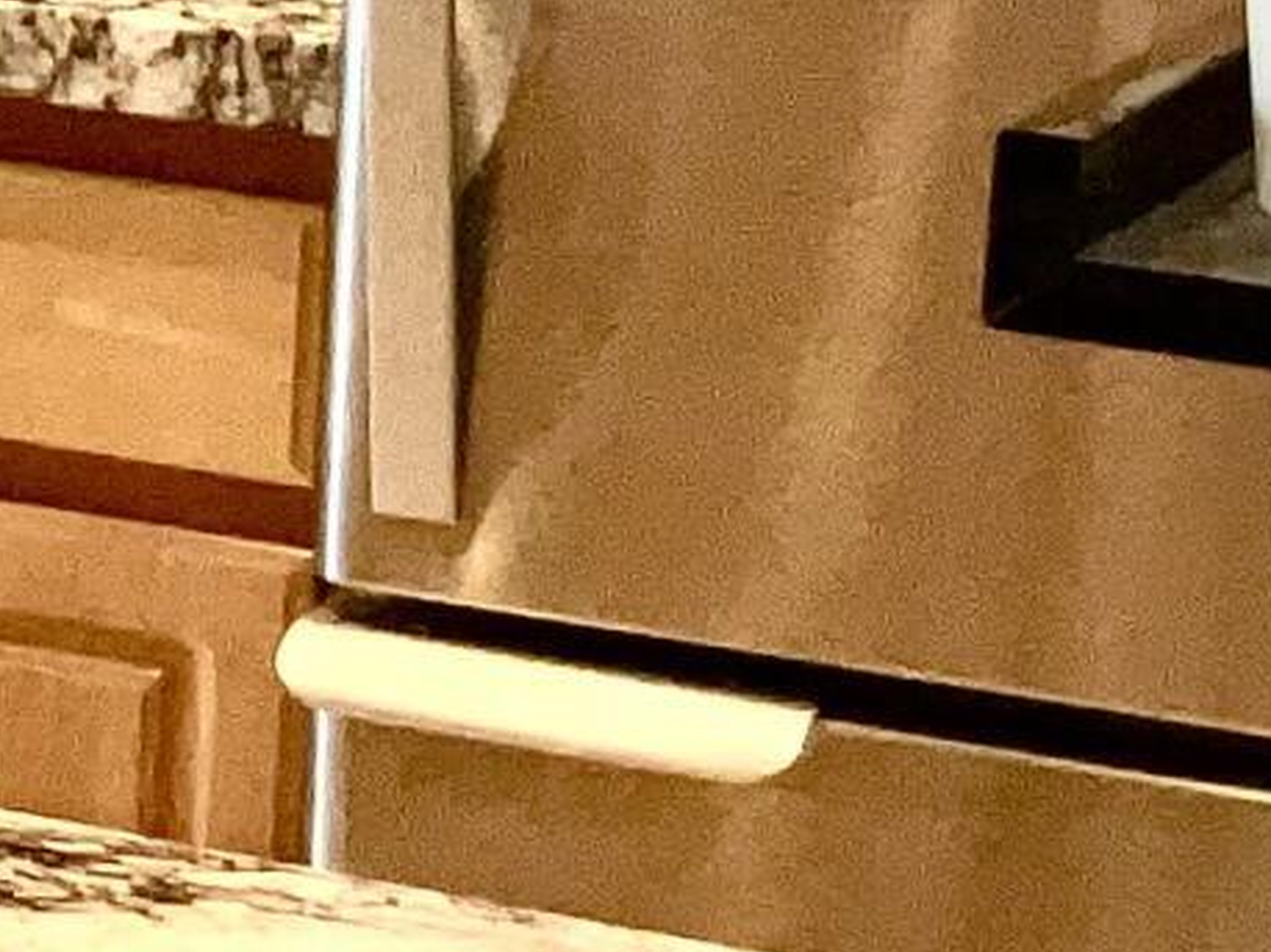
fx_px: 6973
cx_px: -1657
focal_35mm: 190
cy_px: -233
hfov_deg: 9.4
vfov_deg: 7.7
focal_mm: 3
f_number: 1.8
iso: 20
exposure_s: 1/60
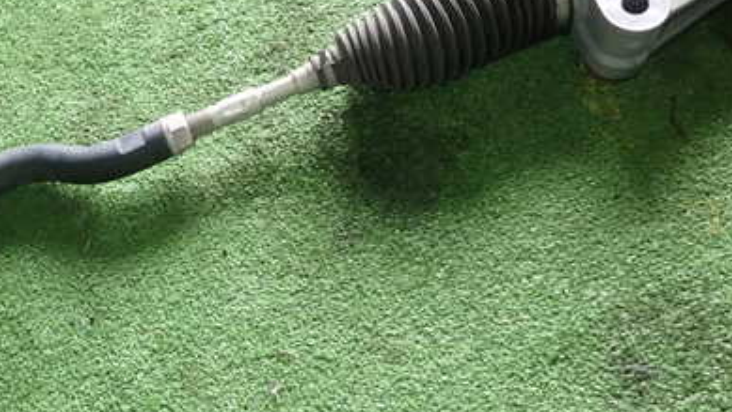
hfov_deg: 47.6
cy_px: 186
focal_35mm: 42
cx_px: 250
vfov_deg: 28.3
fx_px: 815
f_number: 2
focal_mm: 4.5
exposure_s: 1/60
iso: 200
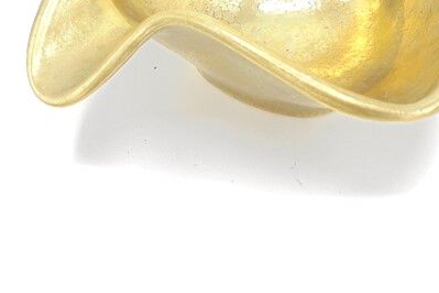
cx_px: 259
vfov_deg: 20.8
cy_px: -53
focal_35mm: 61
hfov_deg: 32.8
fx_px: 744
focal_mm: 4.6
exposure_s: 1/100
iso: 100
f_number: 3.5
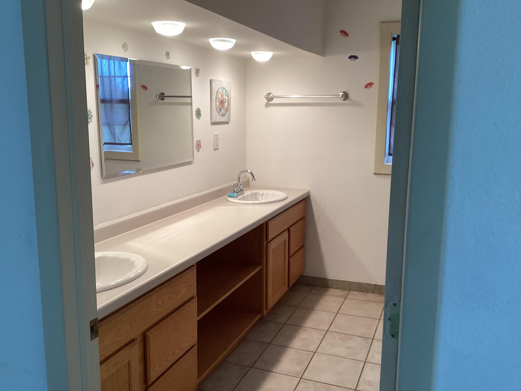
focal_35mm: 31
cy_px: 196
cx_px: 260
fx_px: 467
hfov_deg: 58.4
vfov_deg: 45.4
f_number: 2.4
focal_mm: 3.3
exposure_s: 1/50
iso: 80
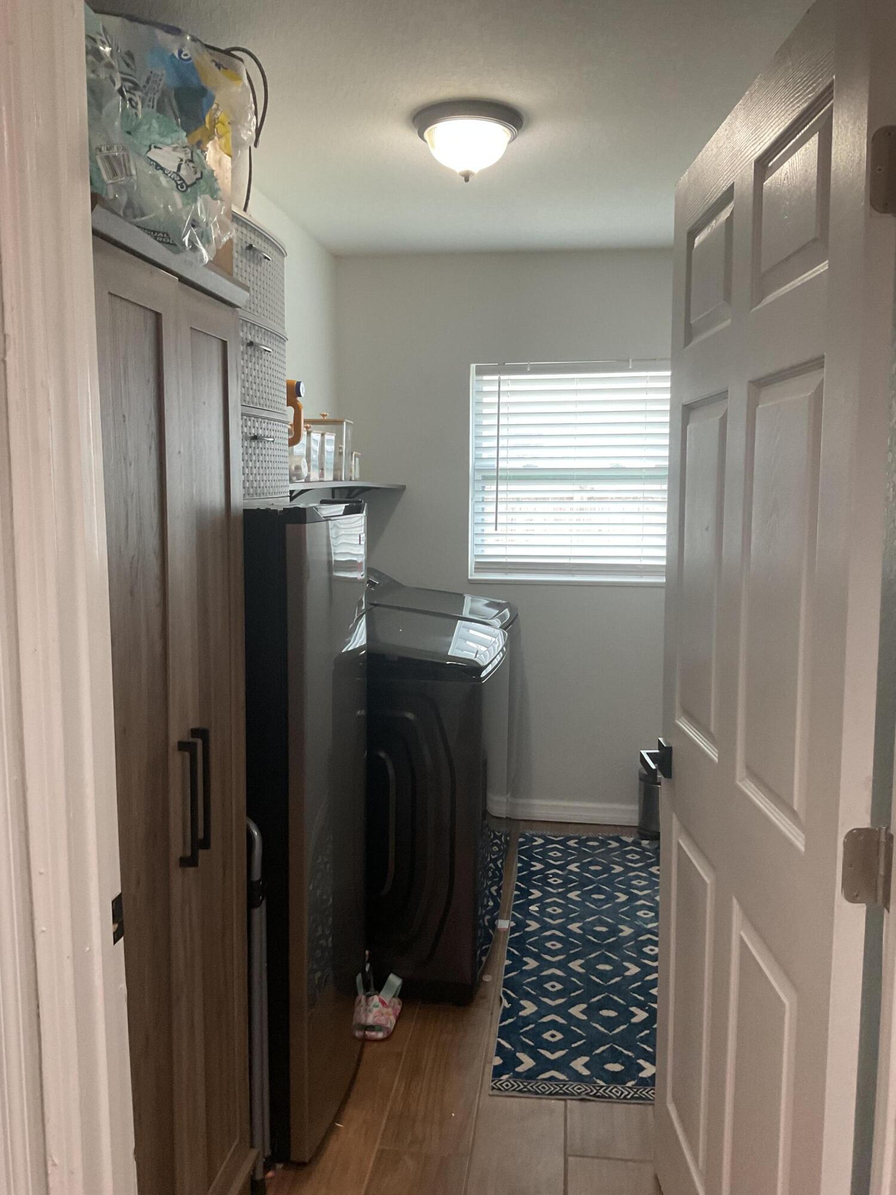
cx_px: 448
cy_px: 598
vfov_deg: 61.7
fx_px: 1001
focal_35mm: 29
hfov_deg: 48.2
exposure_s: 1/60
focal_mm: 3
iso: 125
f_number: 1.8
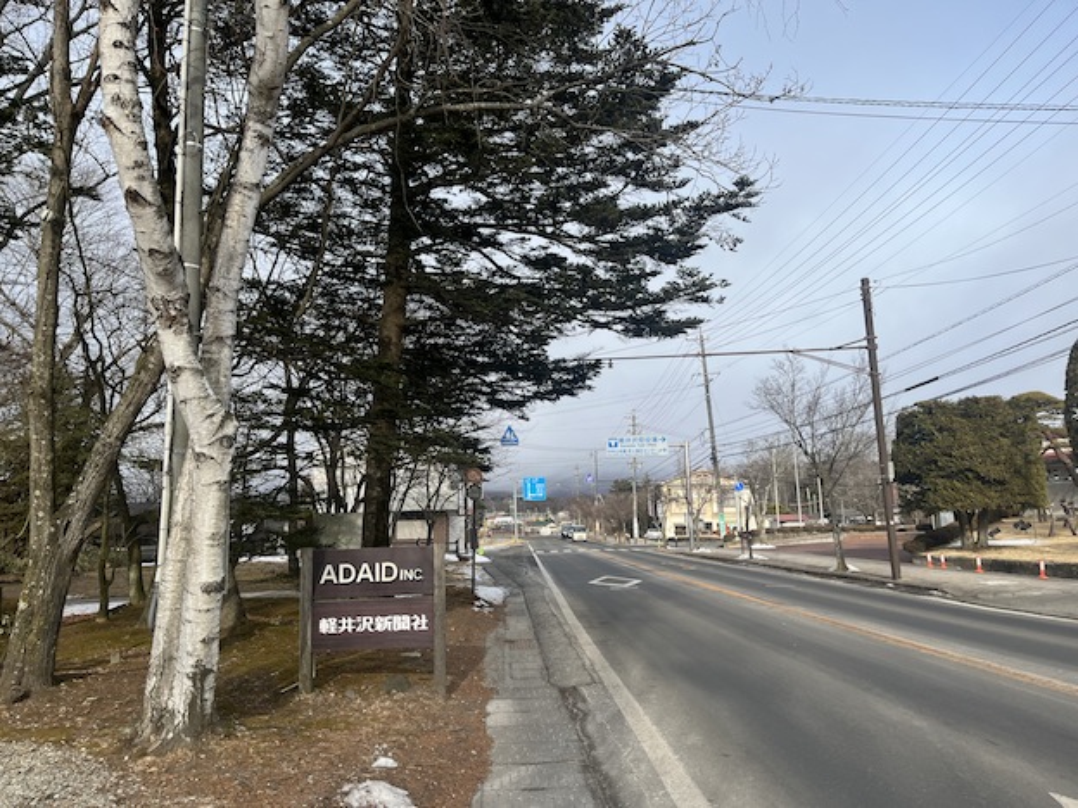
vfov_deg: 53.1
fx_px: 810
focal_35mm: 26
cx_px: 539
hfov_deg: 67.3
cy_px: 404
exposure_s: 1/2179
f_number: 1.6
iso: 50
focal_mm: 5.1
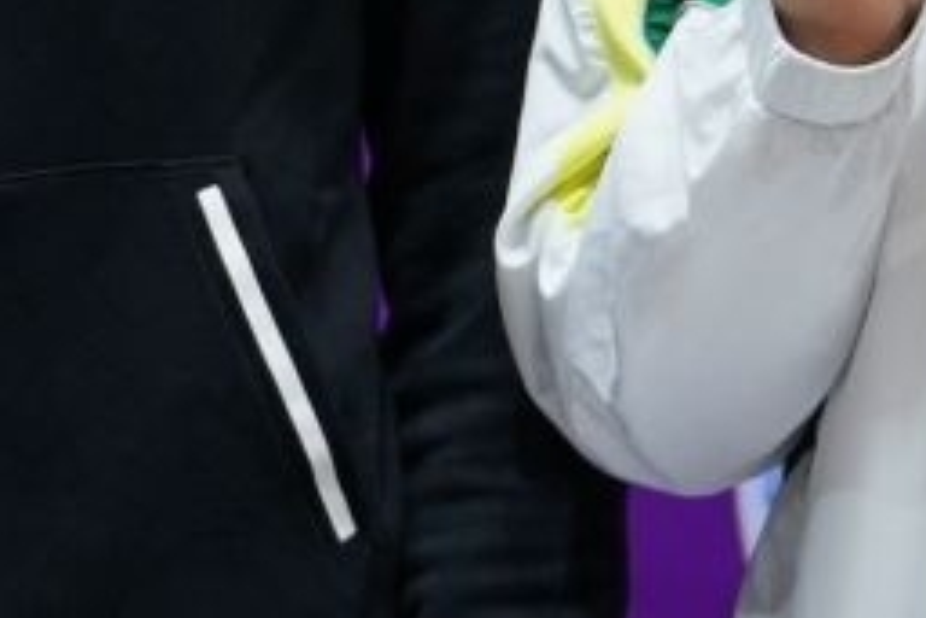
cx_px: 640
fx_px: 19688
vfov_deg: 1.8
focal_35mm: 765
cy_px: -47
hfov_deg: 2.7
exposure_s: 1/250
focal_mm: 109
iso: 640
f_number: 2.8
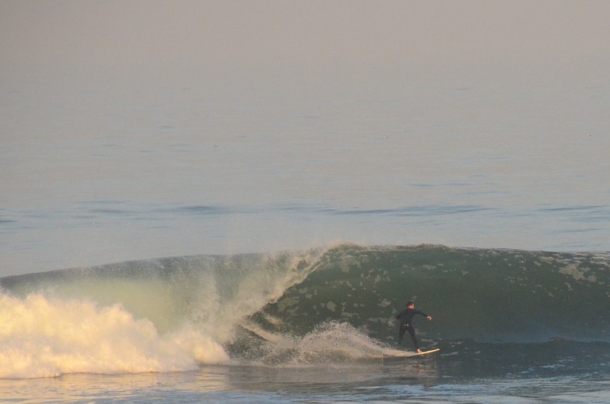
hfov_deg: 5.2
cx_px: 477
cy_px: 334
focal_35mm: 398
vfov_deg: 3.4
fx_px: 6729
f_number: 5.6
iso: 1800
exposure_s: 1/2500
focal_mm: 135
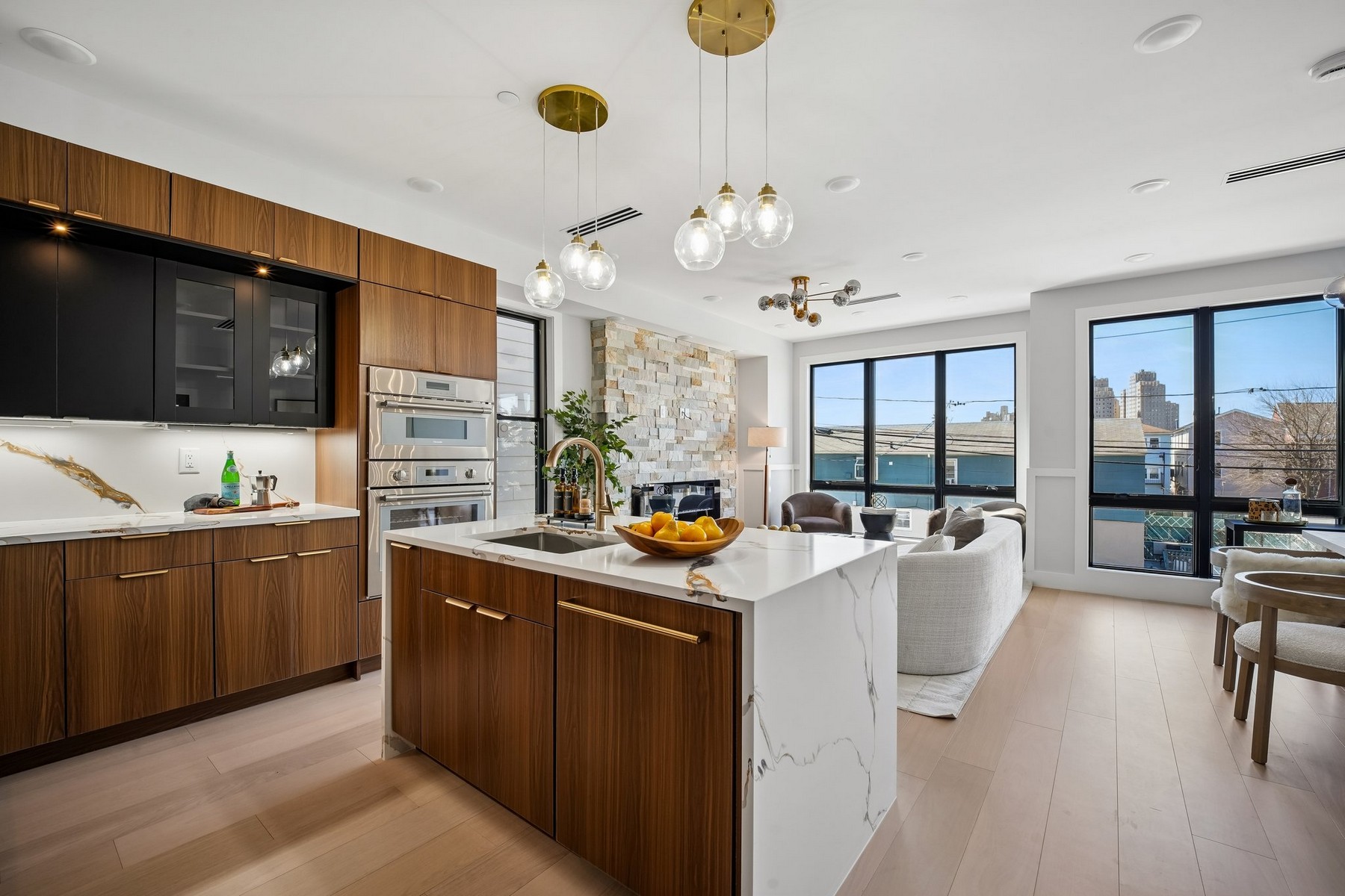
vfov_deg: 81.2
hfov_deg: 104.3
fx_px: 523
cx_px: 672
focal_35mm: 14
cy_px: 448
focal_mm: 14
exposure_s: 1/13
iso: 250
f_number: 8
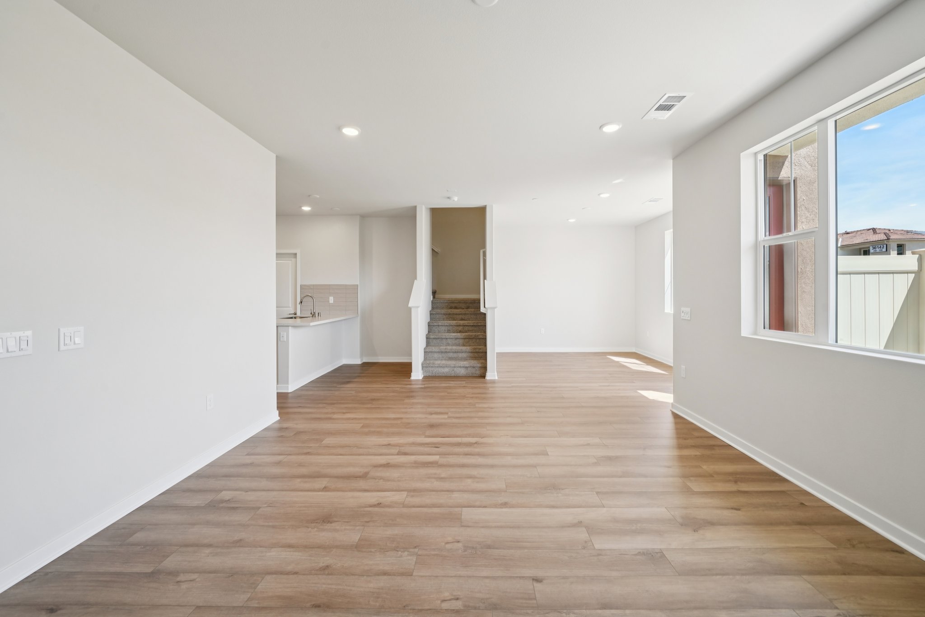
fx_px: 360
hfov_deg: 104.3
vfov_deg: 81.2
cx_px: 462
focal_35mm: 14
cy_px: 308
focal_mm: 14
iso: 320
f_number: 8
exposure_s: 1/30
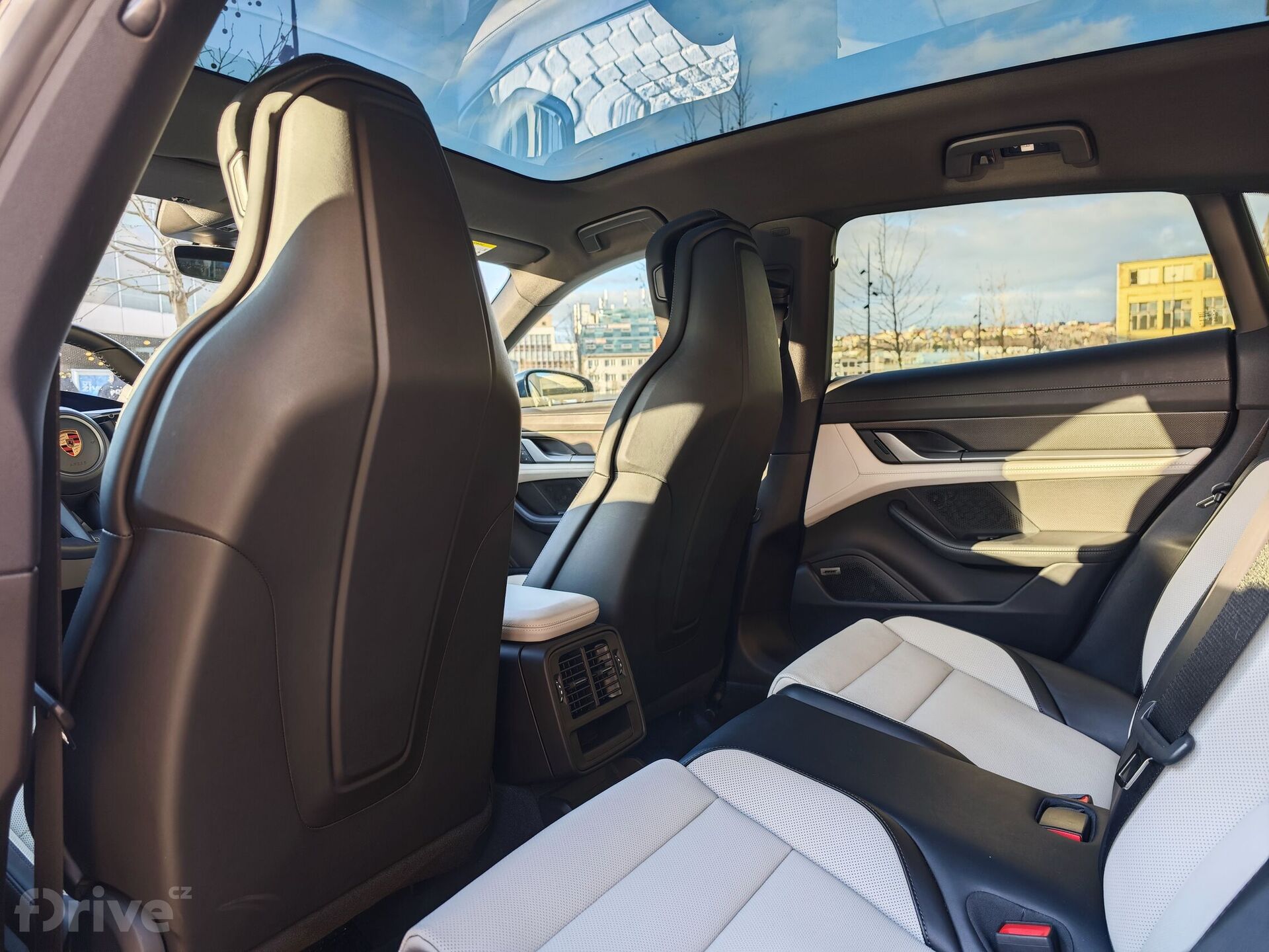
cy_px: 476
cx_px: 634
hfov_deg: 73.9
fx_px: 843
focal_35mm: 23
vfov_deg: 58.9
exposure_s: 1/74.5
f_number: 2
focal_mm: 8.72
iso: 400
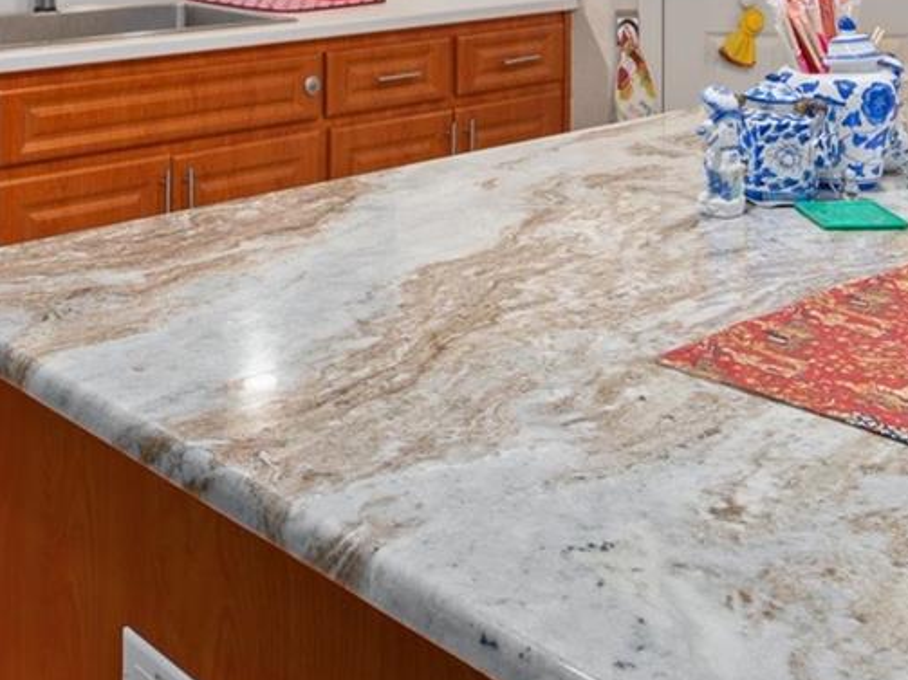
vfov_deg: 25.3
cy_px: -132
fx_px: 1364
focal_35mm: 52
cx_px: 314
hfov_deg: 36.5
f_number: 8
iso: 320
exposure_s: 1/1.67
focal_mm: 17
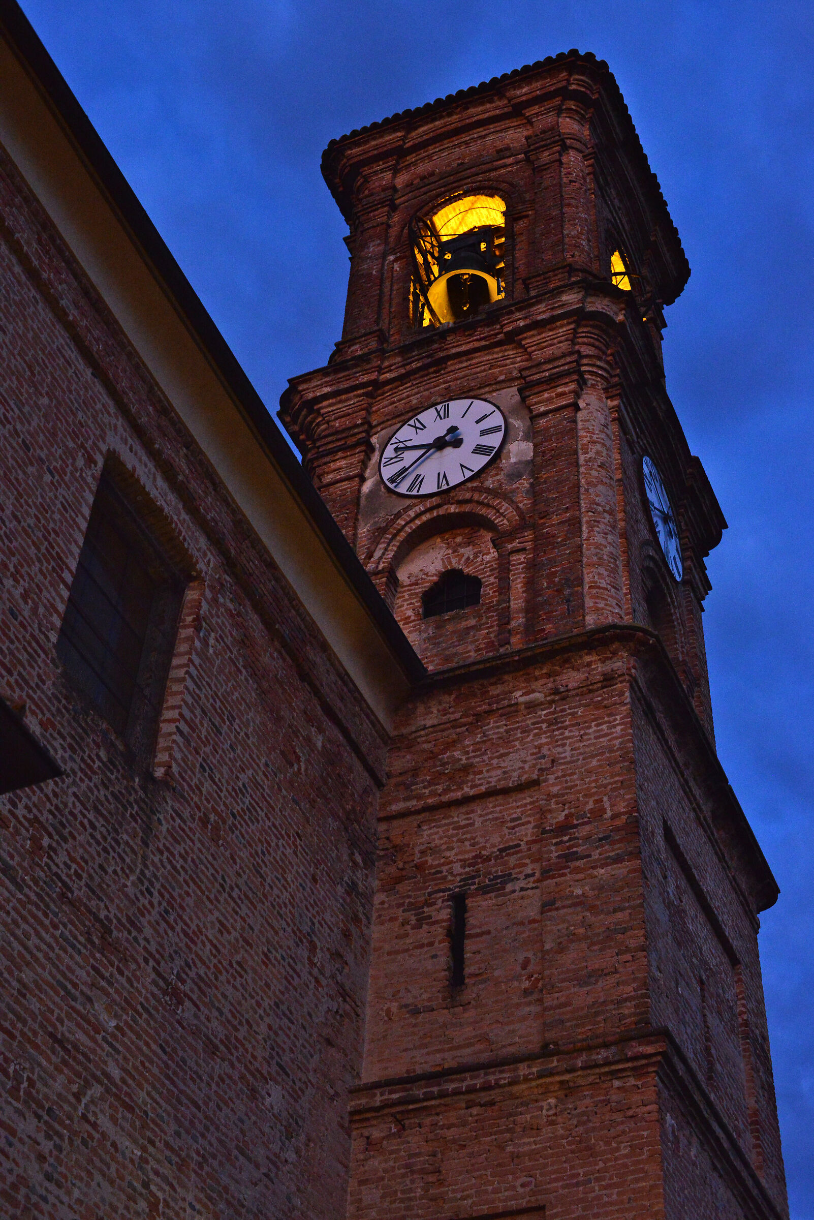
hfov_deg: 27.0
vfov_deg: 39.6
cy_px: 610
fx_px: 1694
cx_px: 407
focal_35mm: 50
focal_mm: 50
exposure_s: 1/100
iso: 2800
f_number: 5
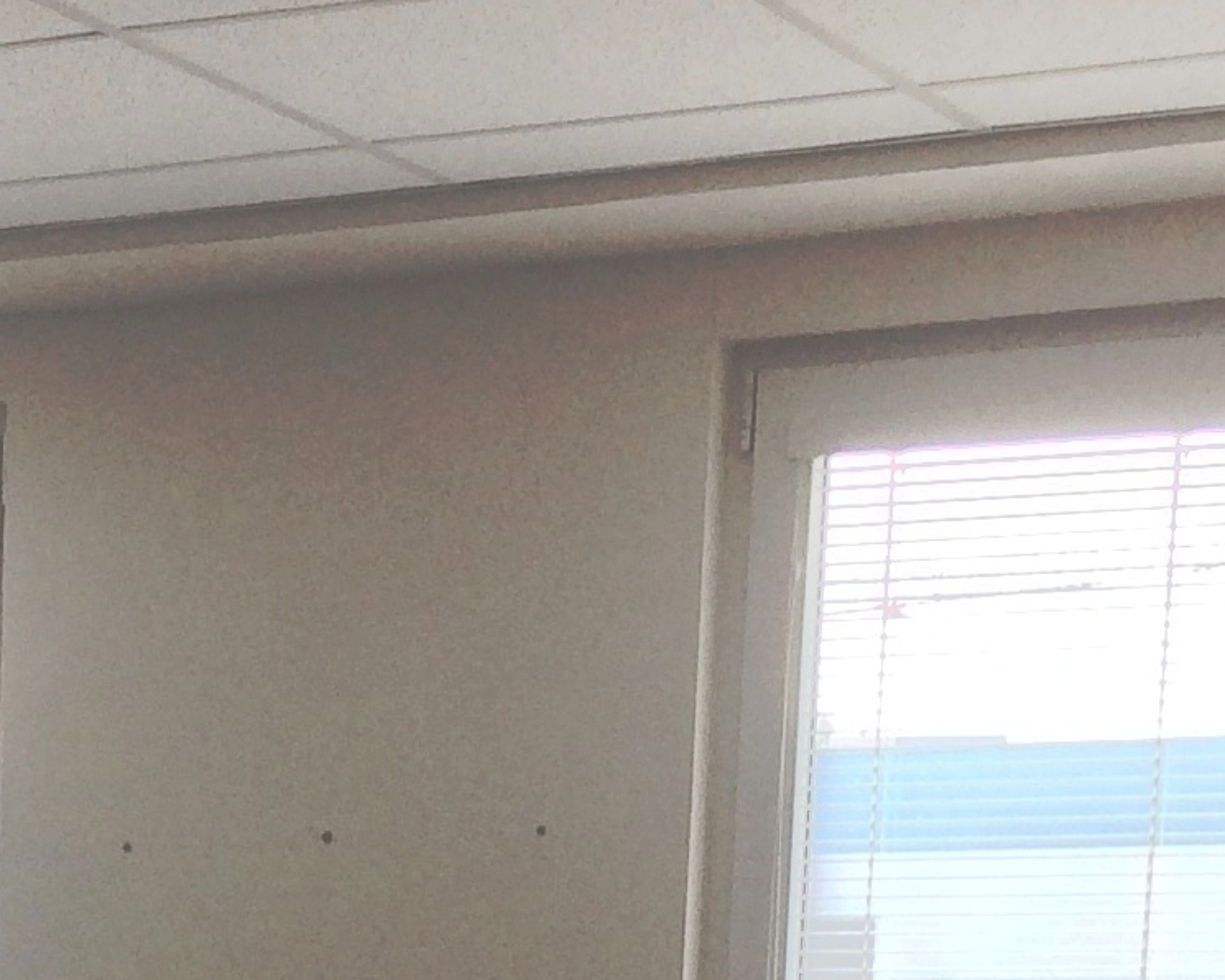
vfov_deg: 11.4
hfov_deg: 15.0
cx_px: -204
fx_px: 4496
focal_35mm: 124
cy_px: 1843
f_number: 2.2
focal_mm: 4.15
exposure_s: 1/100
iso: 50
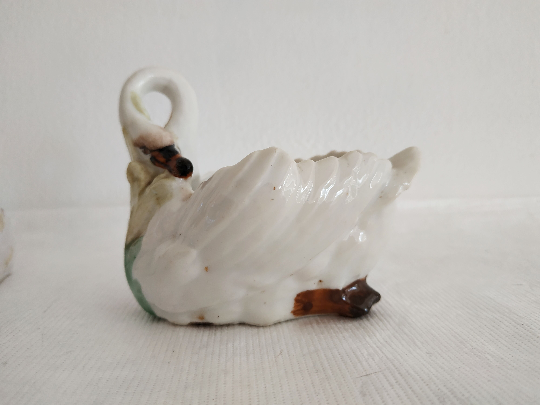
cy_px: 202
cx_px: 270
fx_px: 374
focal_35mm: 24
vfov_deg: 56.8
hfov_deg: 71.6
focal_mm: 3.94
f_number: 1.9
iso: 125
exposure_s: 1/100
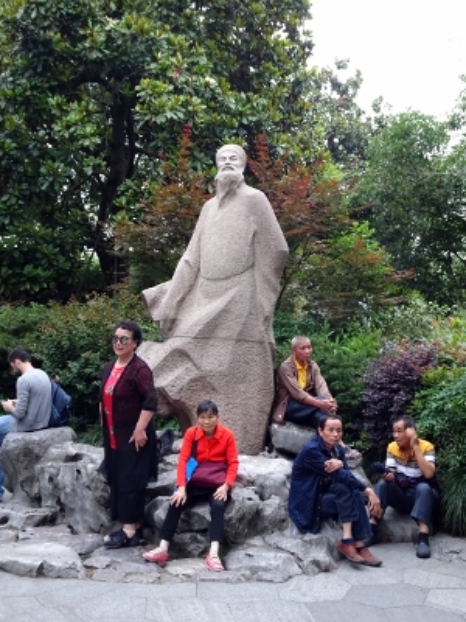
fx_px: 682
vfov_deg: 49.0
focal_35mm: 38
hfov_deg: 37.7
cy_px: 311
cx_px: 233
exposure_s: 1/40
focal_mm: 6.56
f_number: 4
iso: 500
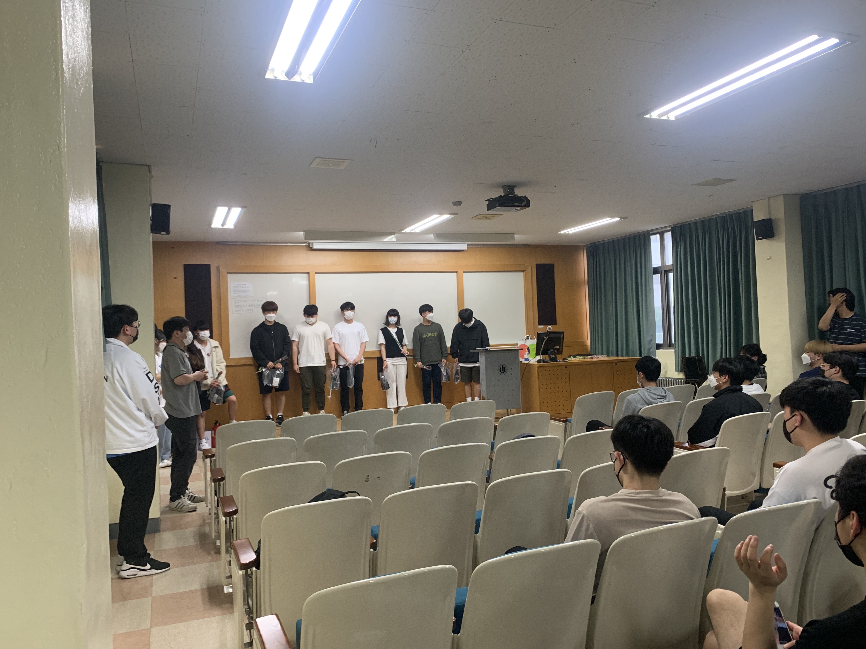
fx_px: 650
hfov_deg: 67.3
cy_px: 324
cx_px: 433
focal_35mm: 26
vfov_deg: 53.1
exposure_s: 1/60
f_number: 1.8
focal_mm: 4.25
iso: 125
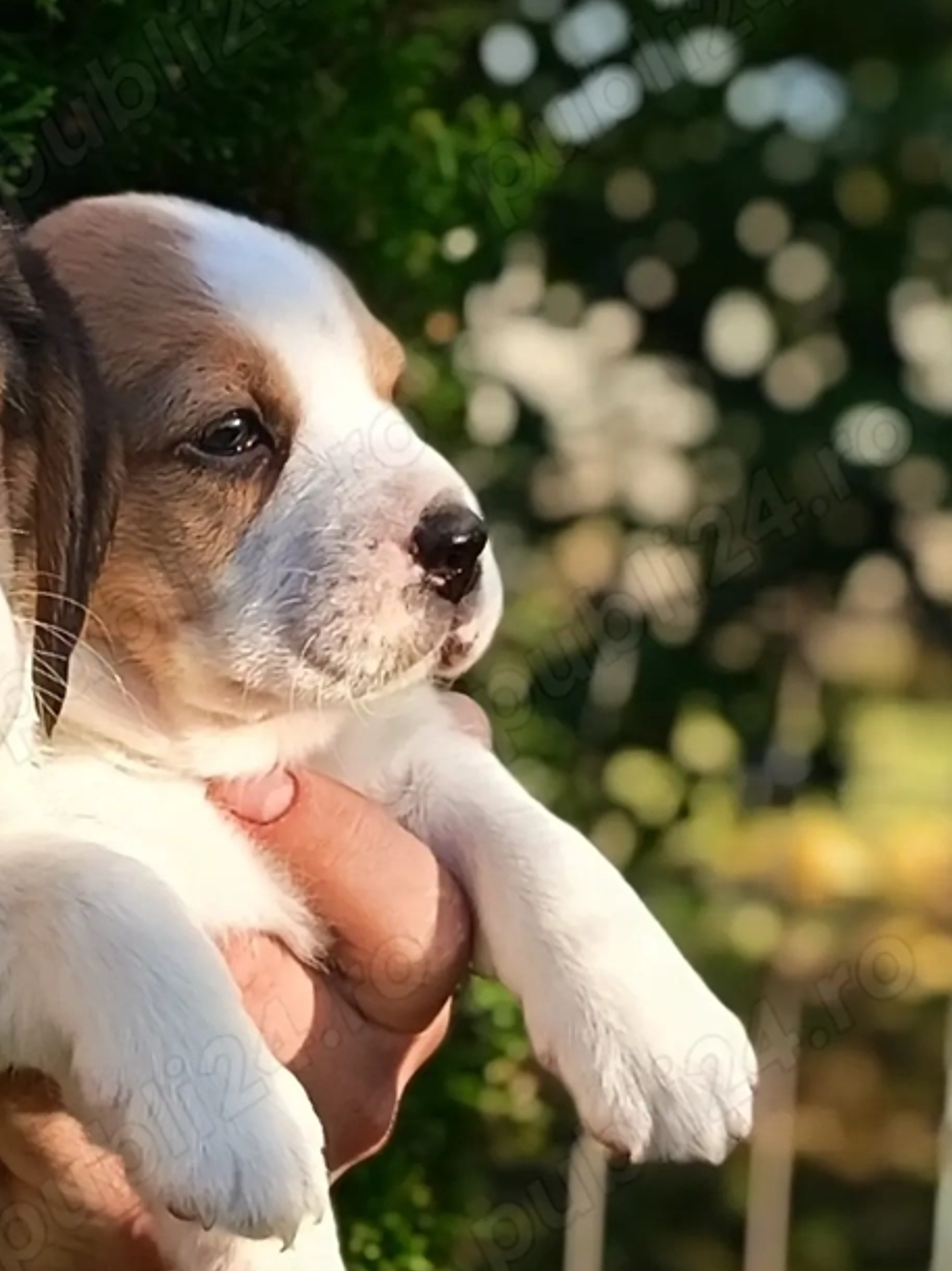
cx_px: -42
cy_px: 683
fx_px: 3853
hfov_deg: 13.8
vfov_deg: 18.7
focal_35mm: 105
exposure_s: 1/206
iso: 100
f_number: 4
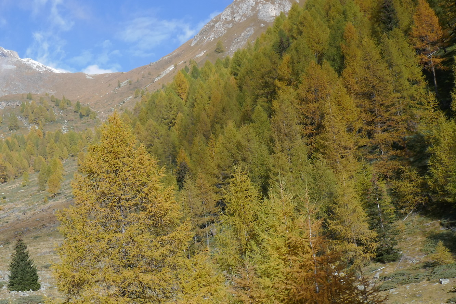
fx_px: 684
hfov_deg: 35.0
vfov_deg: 24.8
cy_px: 225
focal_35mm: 54
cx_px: 55
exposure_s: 1/200
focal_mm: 11
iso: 125
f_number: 8
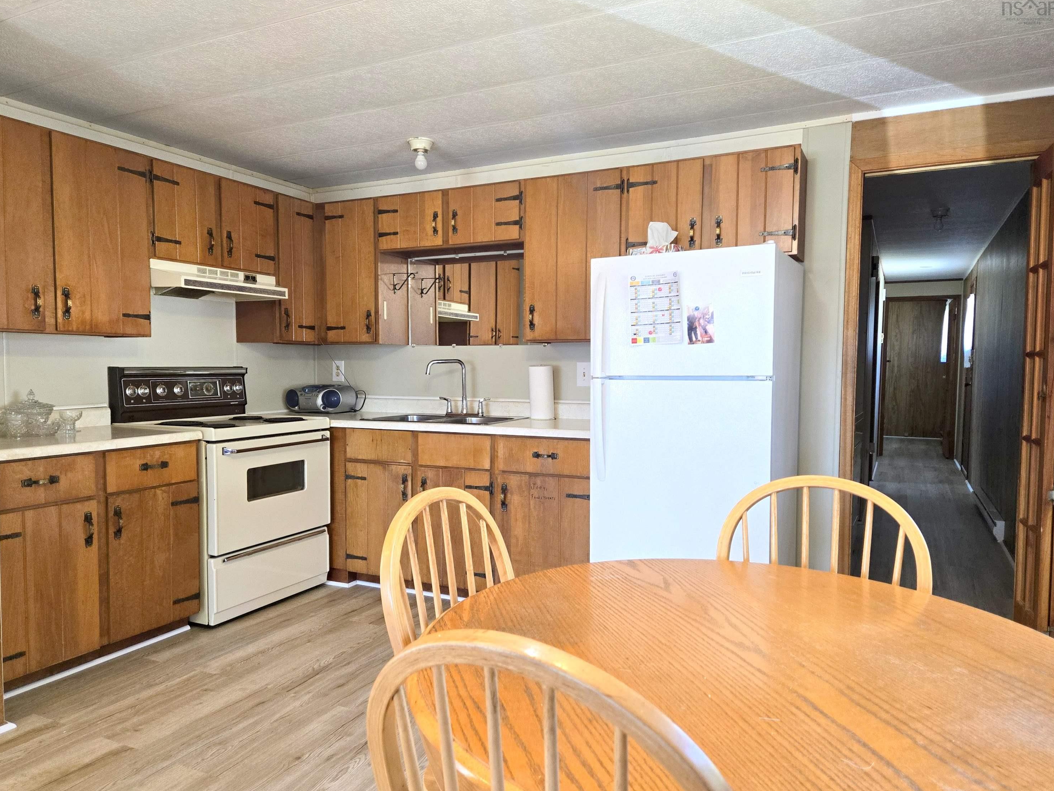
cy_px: 402
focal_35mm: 24
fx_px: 731
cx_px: 513
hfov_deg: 71.6
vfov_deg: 56.8
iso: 250
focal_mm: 5.4
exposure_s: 1/120
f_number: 1.8
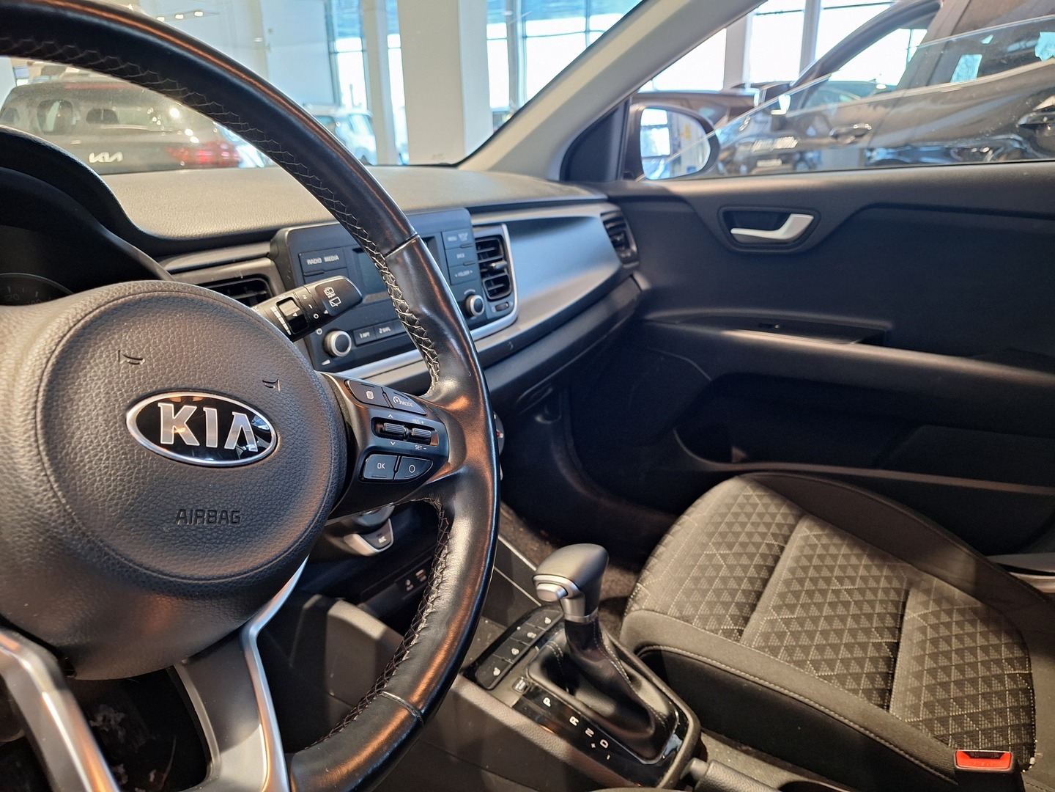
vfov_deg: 58.9
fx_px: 701
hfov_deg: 73.9
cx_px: 528
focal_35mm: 23
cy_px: 396
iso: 320
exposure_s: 1/33
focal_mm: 5.54
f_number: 1.8
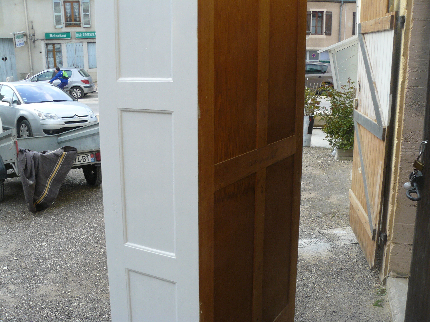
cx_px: 215
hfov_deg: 51.4
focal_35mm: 36
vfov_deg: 39.7
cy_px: 161
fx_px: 447
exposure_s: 1/200
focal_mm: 6
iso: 100
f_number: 4.5
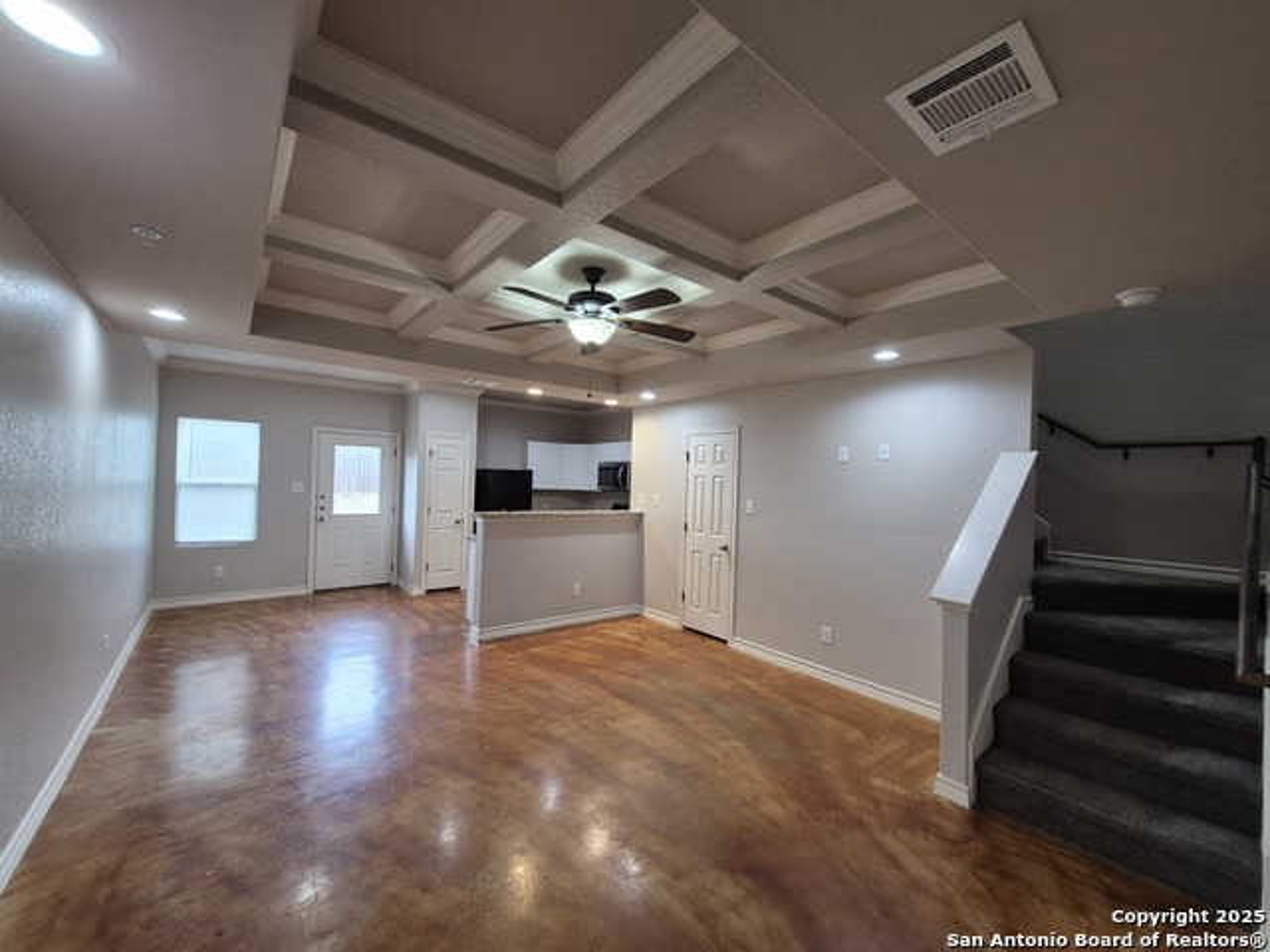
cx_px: 635
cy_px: 476
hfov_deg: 106.2
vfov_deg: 89.9
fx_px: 477
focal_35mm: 13
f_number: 2.2
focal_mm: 1.74
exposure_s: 1/60
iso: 250
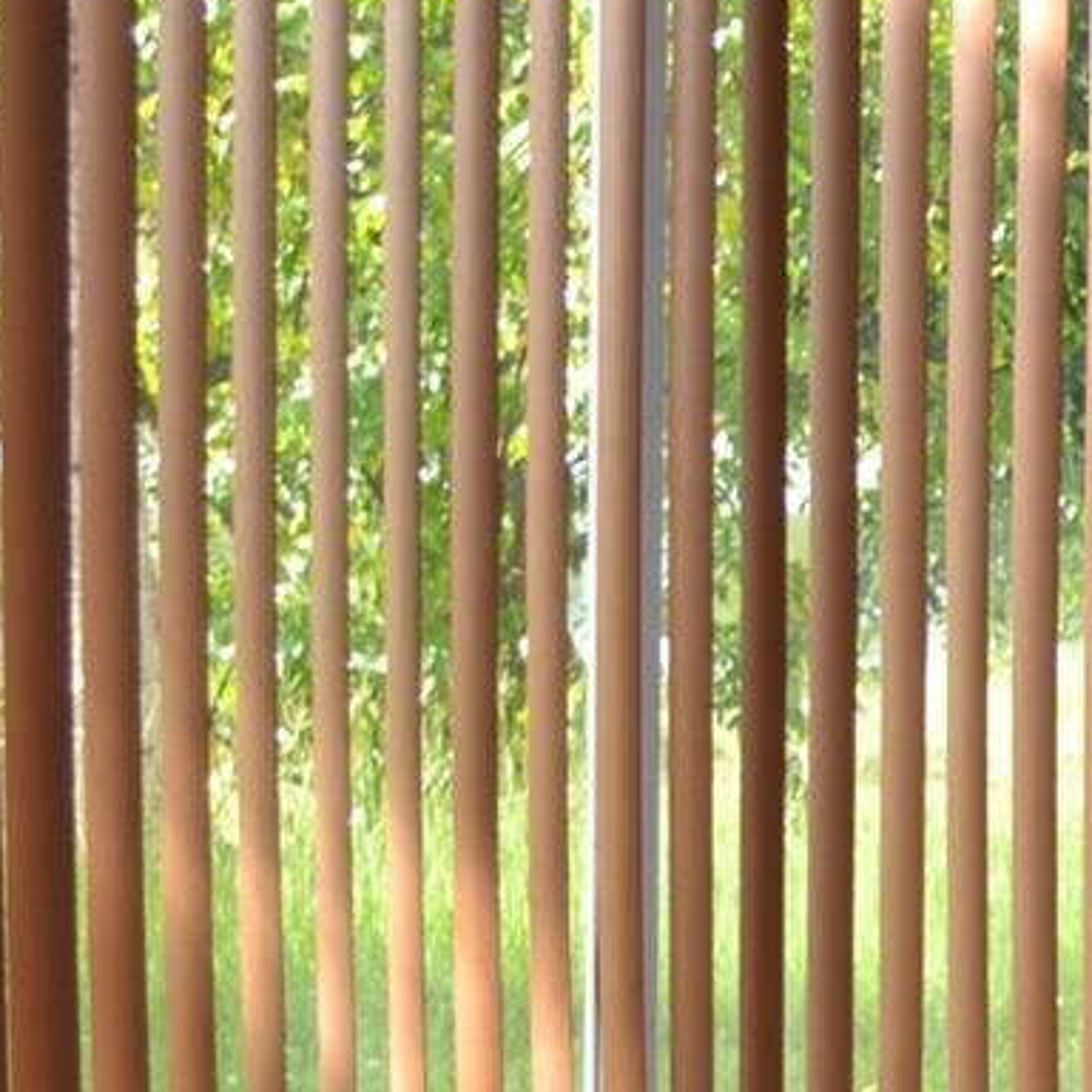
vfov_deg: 10.2
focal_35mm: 170
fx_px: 6067
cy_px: 1155
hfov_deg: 9.7
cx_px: 2053
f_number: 4.8
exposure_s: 1/125
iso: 200
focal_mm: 32
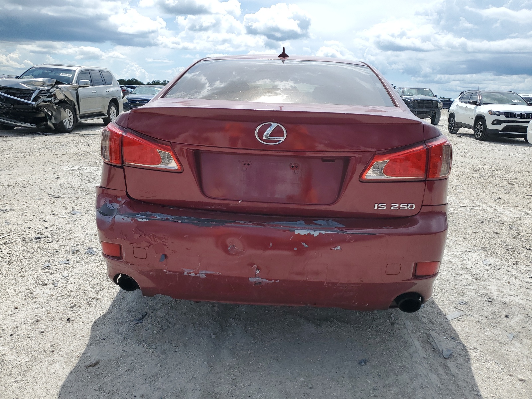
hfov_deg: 67.3
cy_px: 200
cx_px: 266
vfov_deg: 53.1
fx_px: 400
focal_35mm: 26
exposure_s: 1/5000
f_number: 1.5
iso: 50
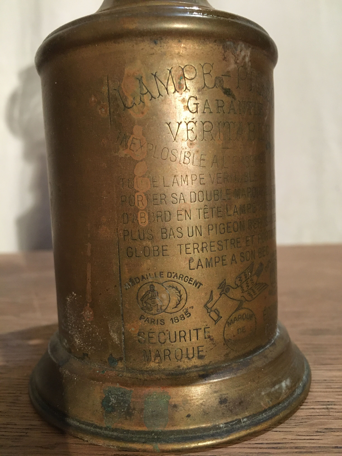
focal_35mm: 29
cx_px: 171
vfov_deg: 61.7
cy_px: 228
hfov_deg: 48.2
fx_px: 382
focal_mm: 4.15
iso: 200
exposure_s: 1/17
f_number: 2.2
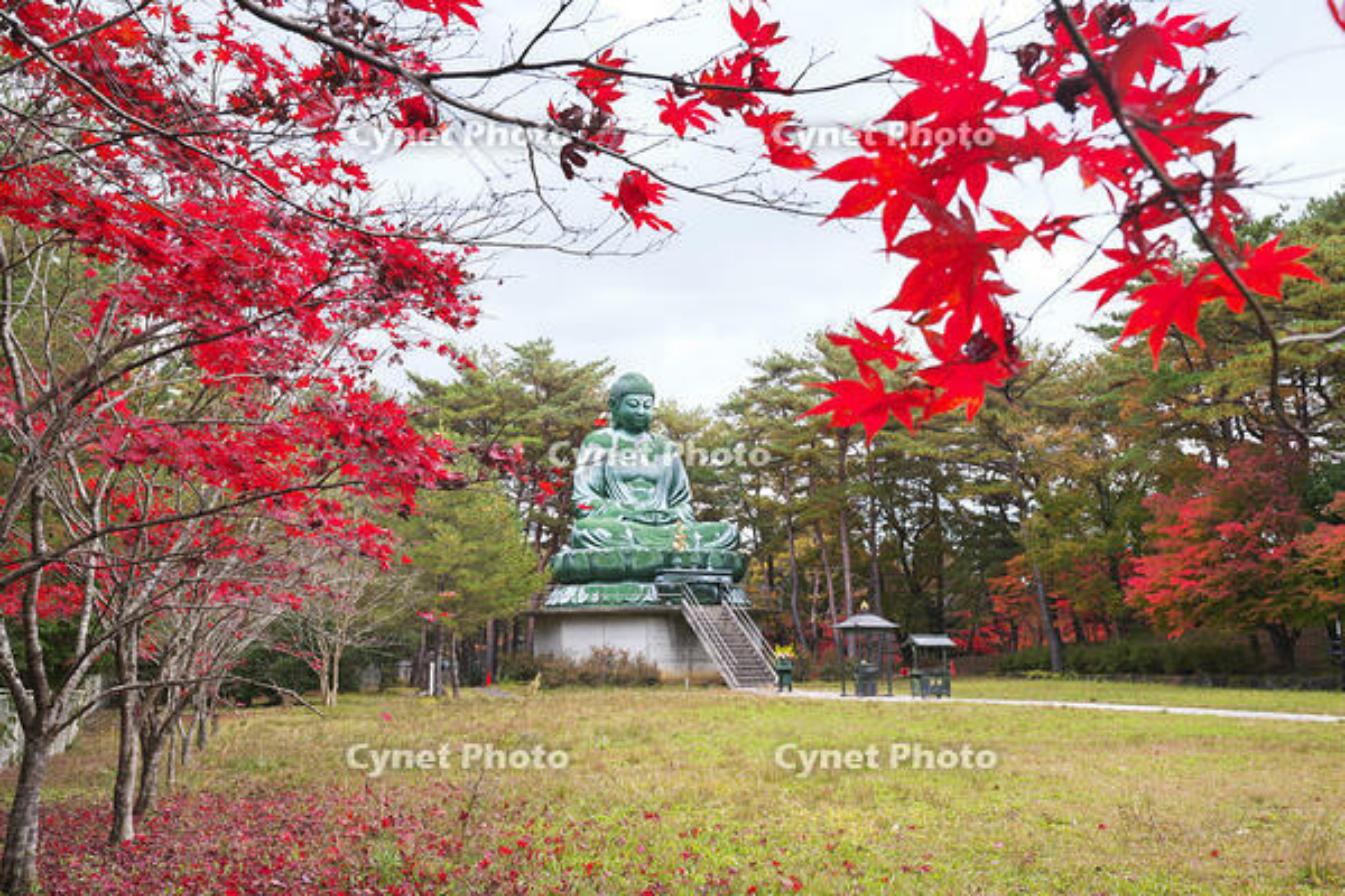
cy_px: 448
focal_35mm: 35
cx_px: 672
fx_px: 1308
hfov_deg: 54.4
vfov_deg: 37.9
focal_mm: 35
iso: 125
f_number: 10
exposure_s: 1/15
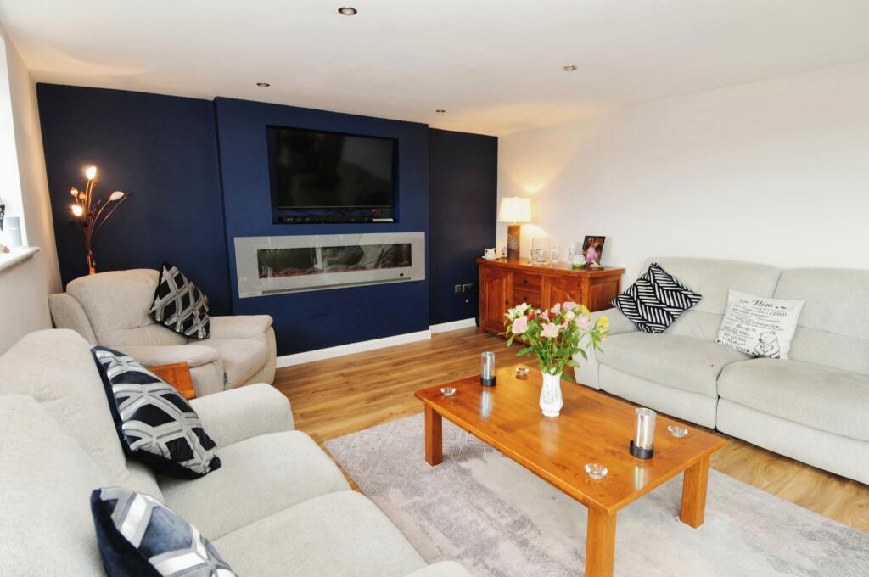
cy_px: 288
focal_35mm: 18
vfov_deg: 67.2
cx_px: 434
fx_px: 434
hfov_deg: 90.1
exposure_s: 1/6
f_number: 7.1
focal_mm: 12
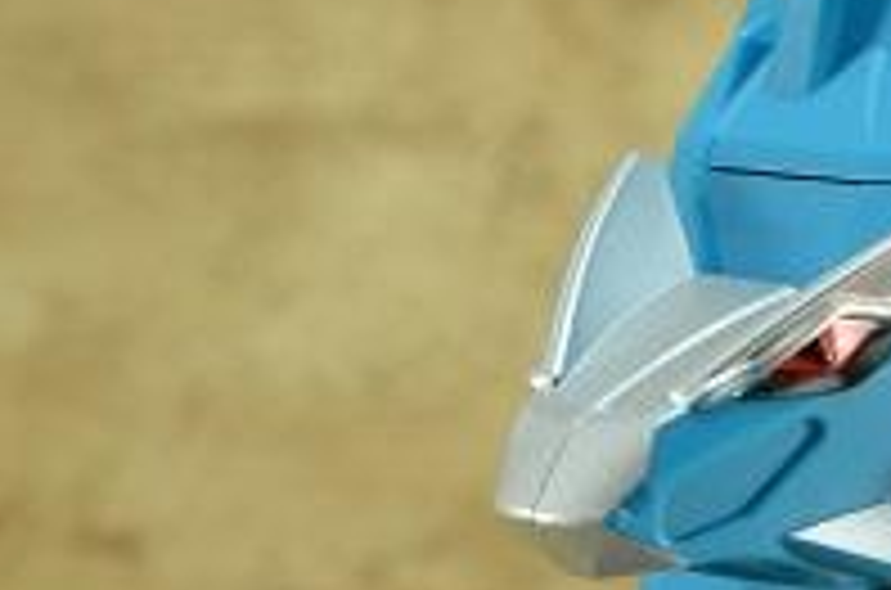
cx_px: 1395
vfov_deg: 6.6
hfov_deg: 9.8
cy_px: 808
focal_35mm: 204
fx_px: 5037
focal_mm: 42
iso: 320
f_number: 14
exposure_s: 1/8
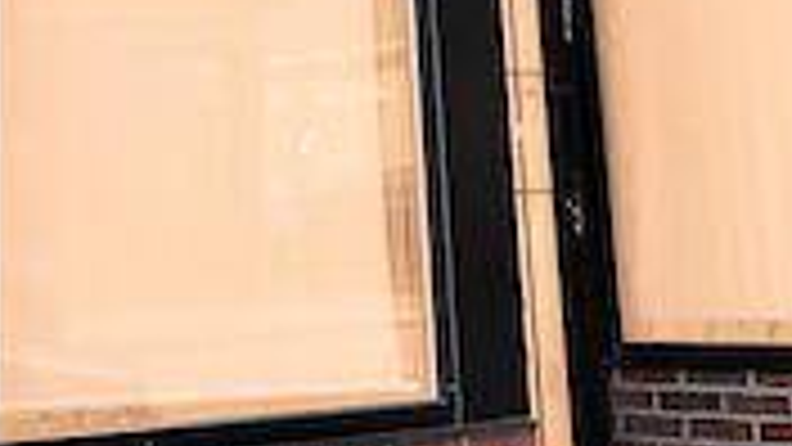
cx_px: 162
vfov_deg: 10.4
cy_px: -640
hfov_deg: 21.1
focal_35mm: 100
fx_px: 2100
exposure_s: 1/80
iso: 100
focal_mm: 14
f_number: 9
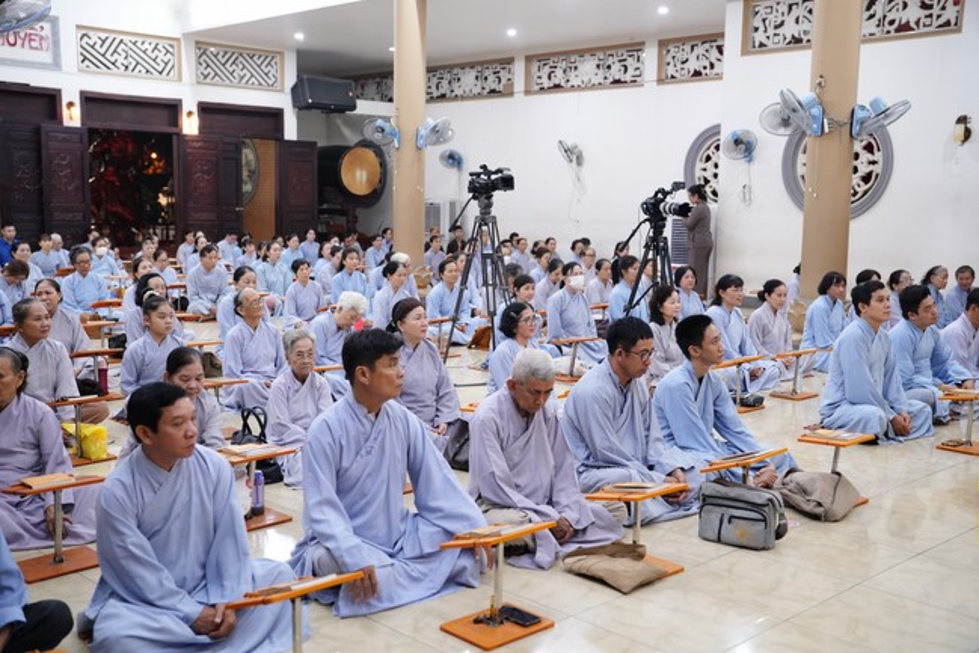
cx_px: 490
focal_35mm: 40
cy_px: 326
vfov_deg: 33.4
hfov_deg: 48.4
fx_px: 1088
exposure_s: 1/100
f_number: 2.8
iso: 2500
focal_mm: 40
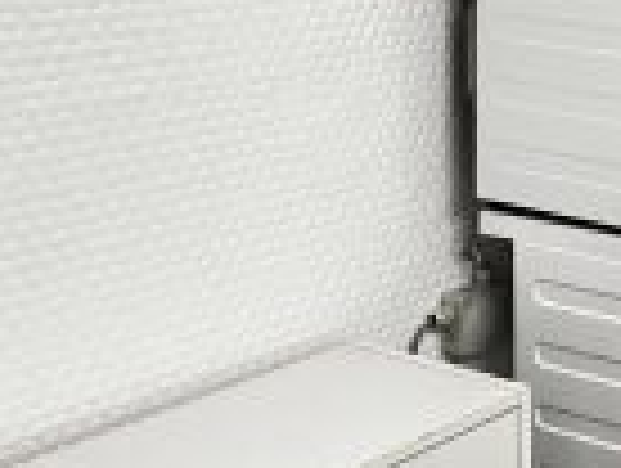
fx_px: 1276
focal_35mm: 71
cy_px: -34
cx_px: 1130
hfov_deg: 19.8
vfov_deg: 20.0
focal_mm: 2.22
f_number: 2.2
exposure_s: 1/50
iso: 250
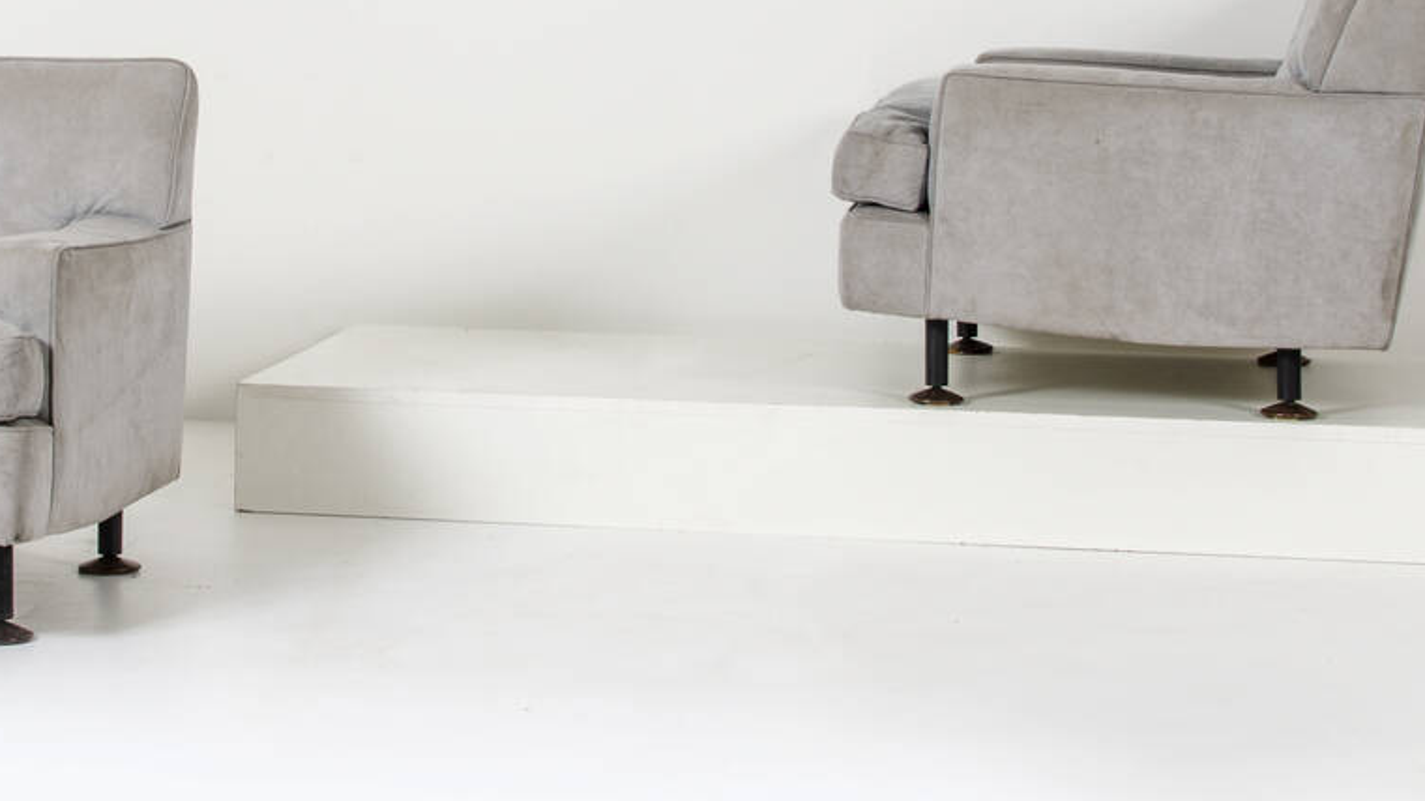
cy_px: 53
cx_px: 446
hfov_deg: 21.1
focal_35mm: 101
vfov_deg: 11.9
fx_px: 3815
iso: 125
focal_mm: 35
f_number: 20
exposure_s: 1/200
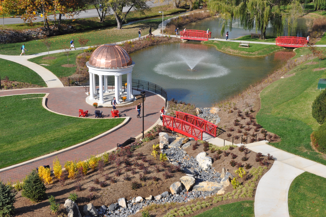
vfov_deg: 22.6
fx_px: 543
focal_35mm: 60
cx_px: 163
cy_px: 108
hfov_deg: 33.4
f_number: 16
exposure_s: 1/250
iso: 400
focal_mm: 40
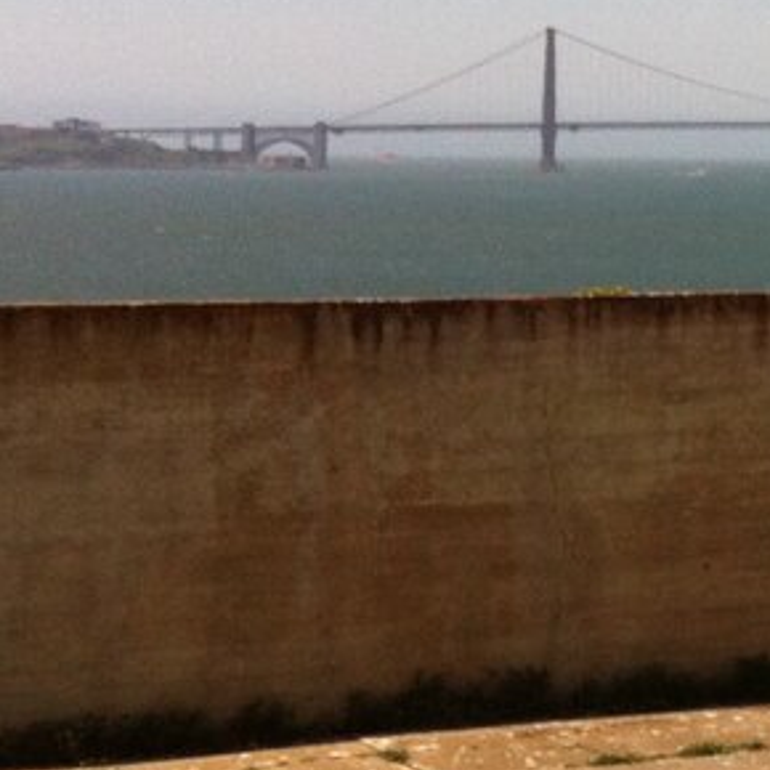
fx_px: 3221
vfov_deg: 13.5
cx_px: 1418
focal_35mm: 128
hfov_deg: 12.4
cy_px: 109
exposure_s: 1/1885
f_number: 2.8
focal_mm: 3.85
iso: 80
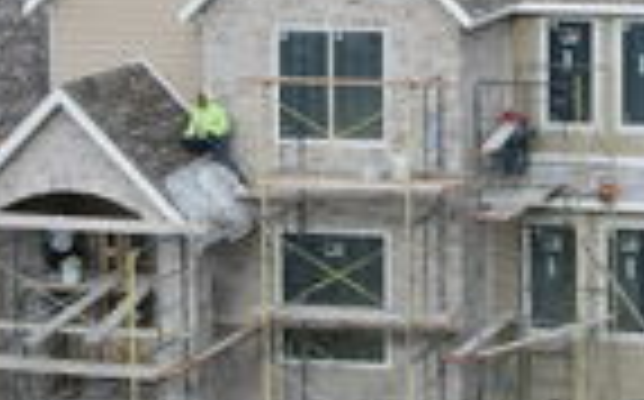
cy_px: -31
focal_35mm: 114
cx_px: 730
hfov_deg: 17.6
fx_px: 1998
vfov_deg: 11.3
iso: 100
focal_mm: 4.5
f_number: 2.8
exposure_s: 1/500
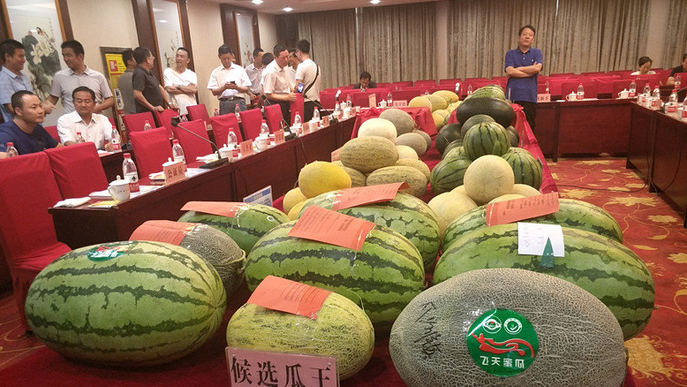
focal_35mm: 28
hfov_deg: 67.9
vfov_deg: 41.3
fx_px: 510
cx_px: 342
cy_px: 234
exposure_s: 1/33.3
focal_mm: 4.42
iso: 441
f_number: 2
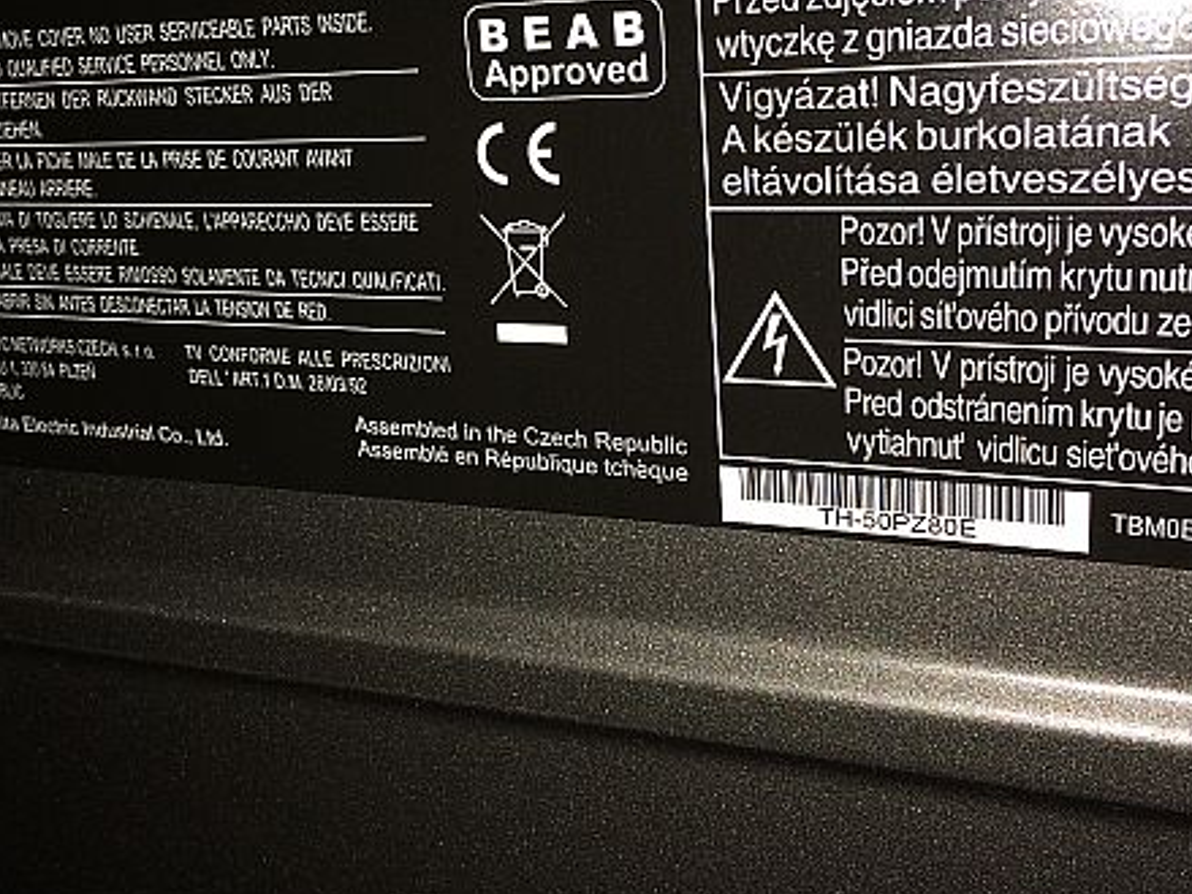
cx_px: 570
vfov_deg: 34.9
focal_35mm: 41
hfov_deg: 45.8
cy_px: 326
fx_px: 1411
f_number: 2.2
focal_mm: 4.12
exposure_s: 1/74
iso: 32
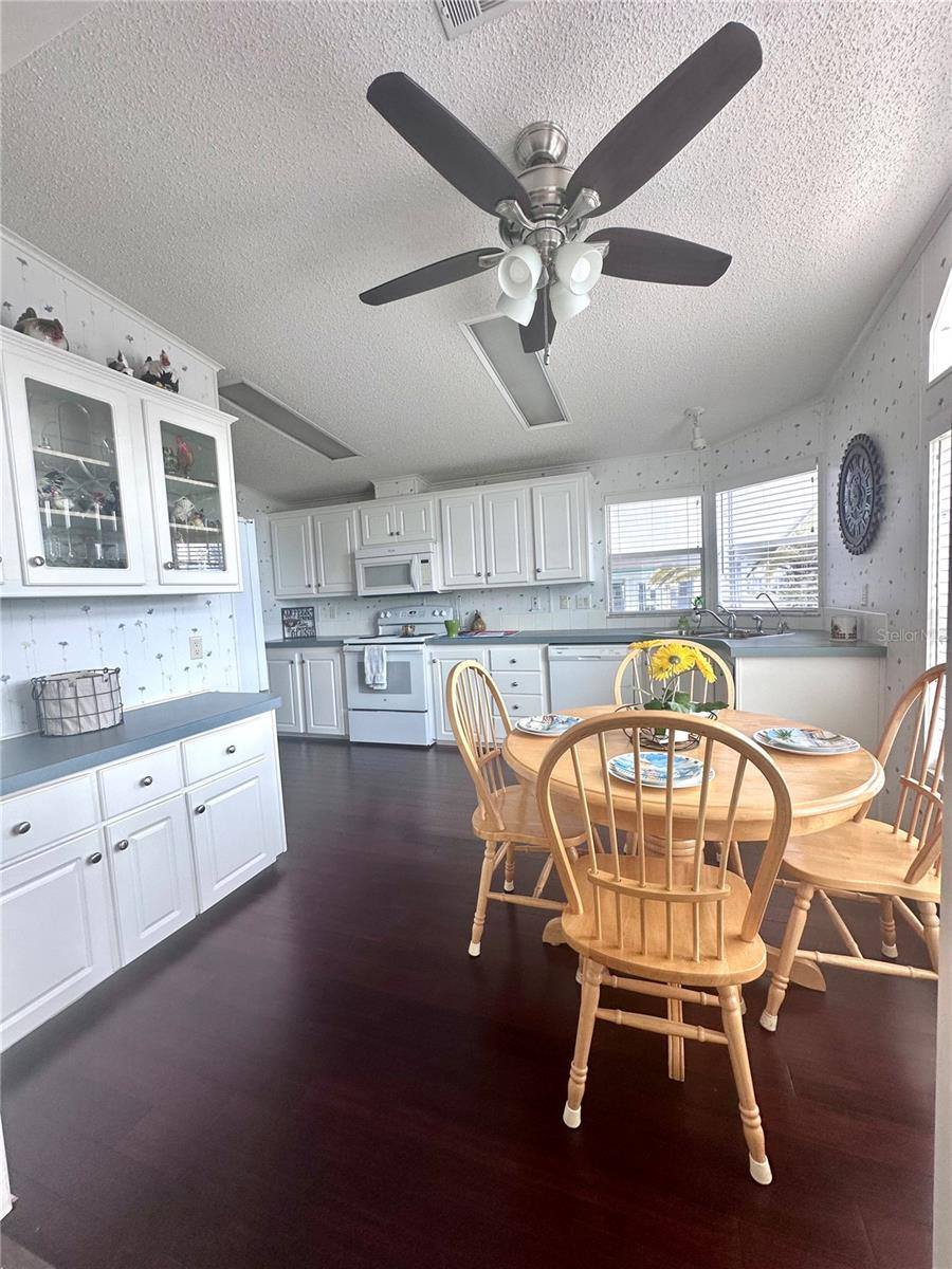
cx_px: 476
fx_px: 513
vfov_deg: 102.1
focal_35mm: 14
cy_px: 634
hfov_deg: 85.7
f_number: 2.2
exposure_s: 1/99
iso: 80
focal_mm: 2.22
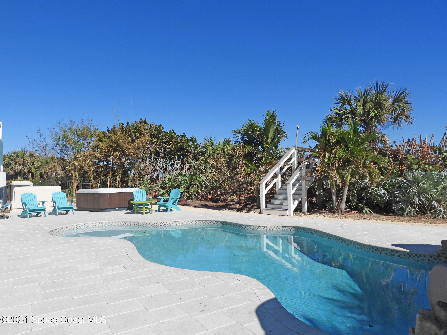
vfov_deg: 56.8
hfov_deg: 71.6
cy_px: 168
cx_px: 224
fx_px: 310
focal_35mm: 24
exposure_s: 1/2000
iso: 100
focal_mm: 4.3
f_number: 3.5
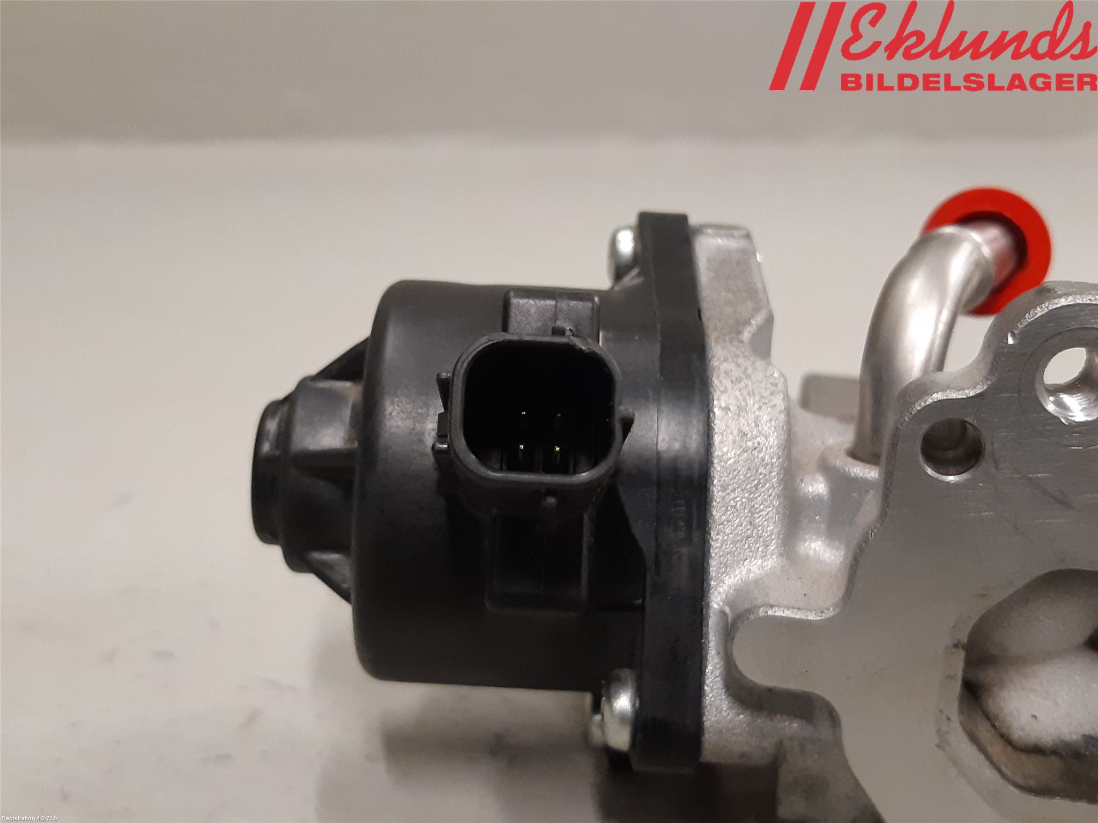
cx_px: 549
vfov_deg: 53.1
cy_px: 412
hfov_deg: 67.3
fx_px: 825
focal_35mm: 26
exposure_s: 1/50
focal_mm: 3.93
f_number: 1.7
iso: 250
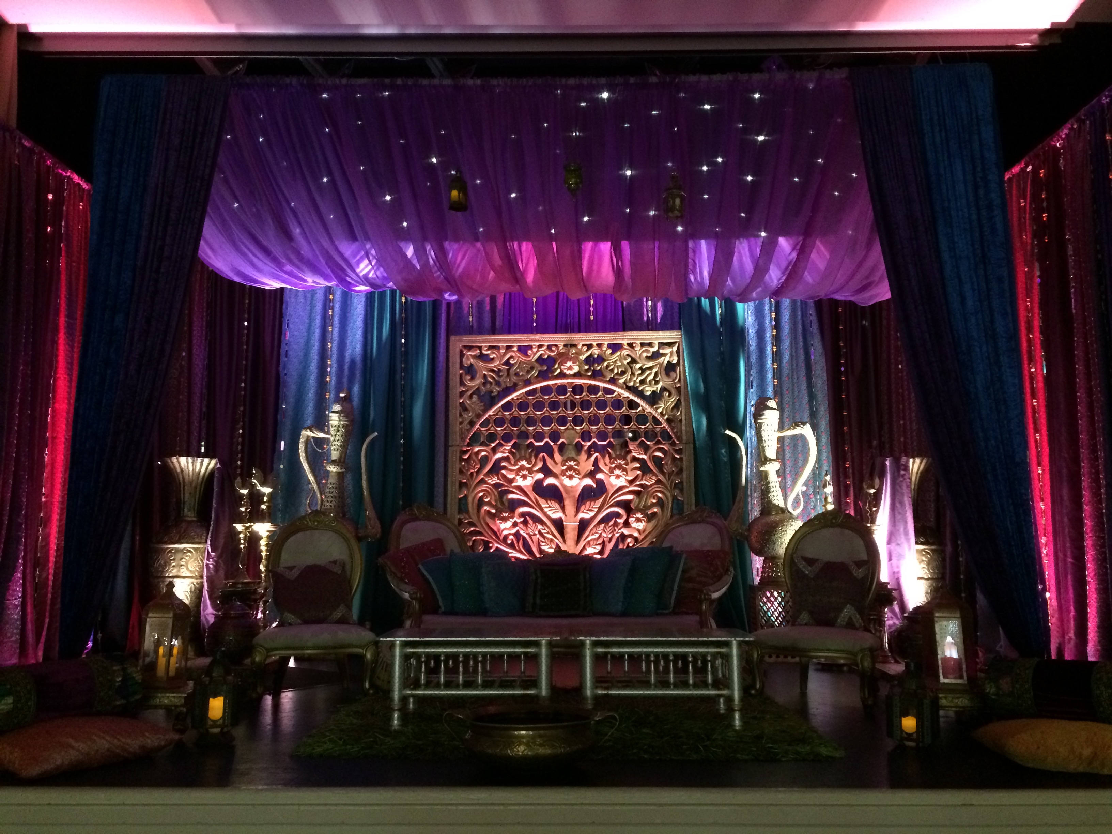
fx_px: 932
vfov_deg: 48.2
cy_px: 417
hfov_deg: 61.7
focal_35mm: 29
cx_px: 556
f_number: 2.2
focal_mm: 4.15
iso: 400
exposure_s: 1/17
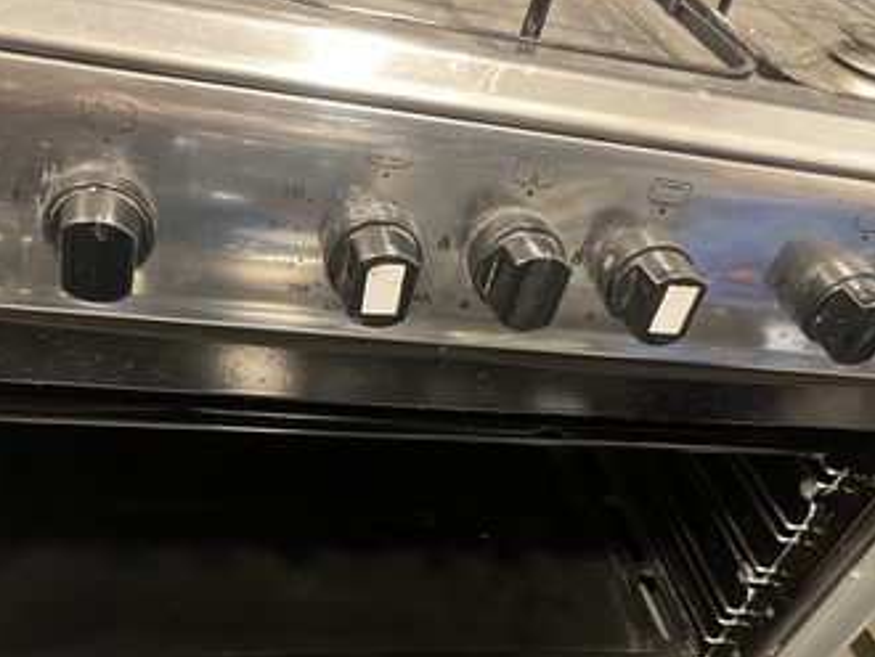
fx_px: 911
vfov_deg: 39.2
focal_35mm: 36
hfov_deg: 51.2
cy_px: 441
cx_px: 383
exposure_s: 1/30
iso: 500
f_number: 1.5
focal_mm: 5.7
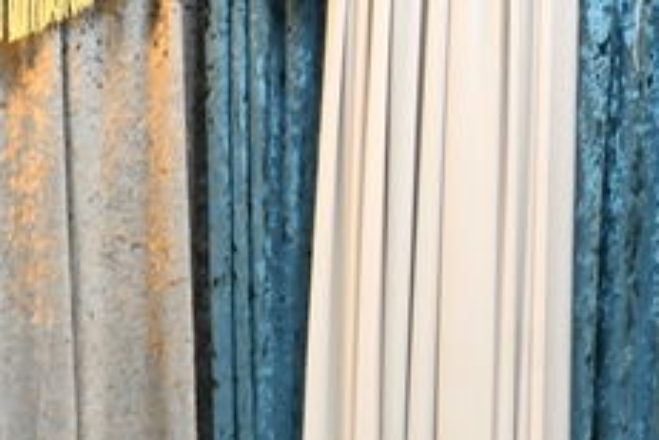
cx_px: -1301
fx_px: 11111
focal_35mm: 607
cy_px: 1127
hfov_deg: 3.3
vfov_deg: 2.3
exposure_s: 1/200
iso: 800
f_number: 5.6
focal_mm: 100
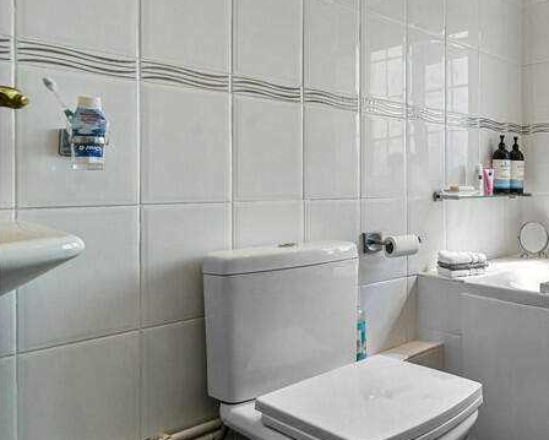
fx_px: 488
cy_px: 177
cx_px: 576
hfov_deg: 46.6
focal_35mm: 30
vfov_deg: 48.3
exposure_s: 1/40
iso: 400
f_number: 8
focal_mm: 14
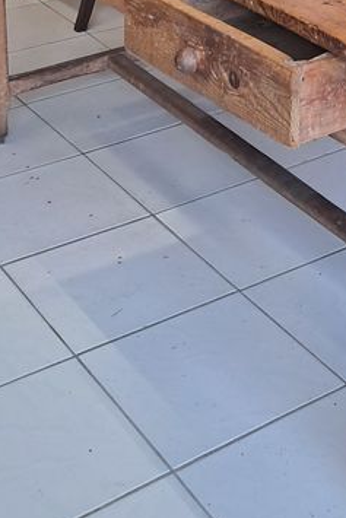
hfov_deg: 16.9
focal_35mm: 79
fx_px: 1138
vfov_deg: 23.3
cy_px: -121
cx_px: 355
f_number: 1.8
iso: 125
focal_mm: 4
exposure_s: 1/50
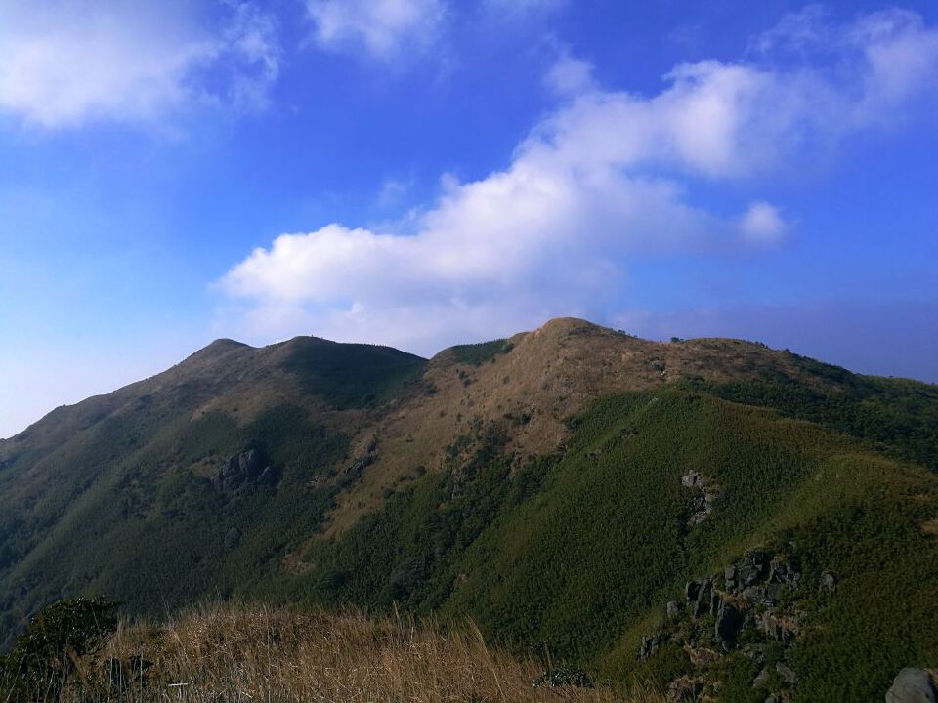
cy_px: 352
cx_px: 469
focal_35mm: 27
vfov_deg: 51.4
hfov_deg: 65.3
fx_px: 732
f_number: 2.2
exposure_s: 1/1040
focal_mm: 4.5
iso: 50
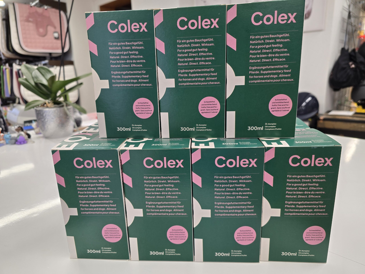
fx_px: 243
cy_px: 137
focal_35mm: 23
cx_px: 182
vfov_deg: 58.9
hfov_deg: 73.9
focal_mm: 6.3
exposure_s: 1/100
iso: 100
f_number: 1.7
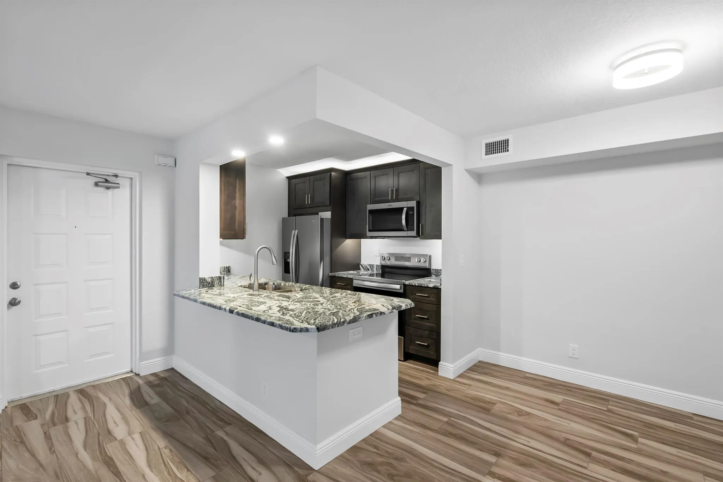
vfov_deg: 73.8
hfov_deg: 96.7
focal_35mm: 16
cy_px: 241
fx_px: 321
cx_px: 362
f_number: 8
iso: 1600
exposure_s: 1/1.67
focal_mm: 16
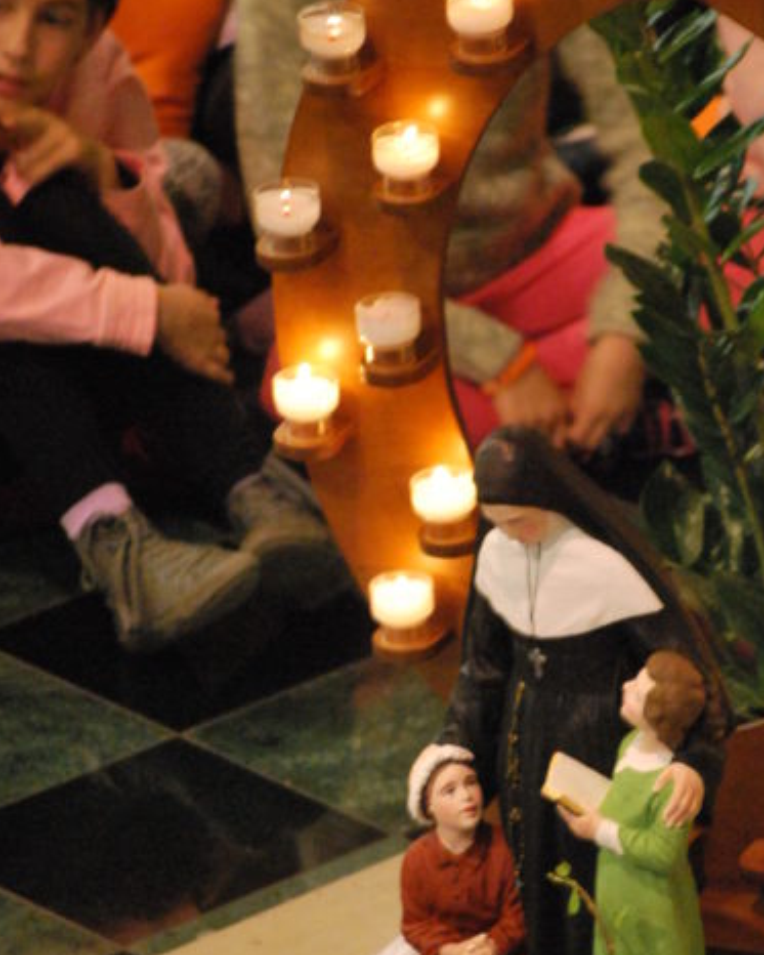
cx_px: 538
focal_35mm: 378
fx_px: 10680
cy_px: 609
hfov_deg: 4.1
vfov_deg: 5.1
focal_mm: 122
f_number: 5
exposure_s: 1/20
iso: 1600
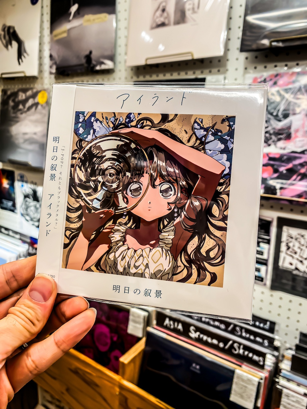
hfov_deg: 53.1
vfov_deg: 67.3
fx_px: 307
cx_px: 154
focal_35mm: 26
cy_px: 204
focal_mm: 4.25
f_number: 1.8
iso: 64
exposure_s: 1/100
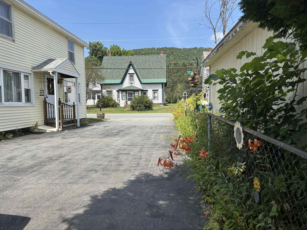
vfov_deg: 53.1
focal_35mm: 26
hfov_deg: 67.3
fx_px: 231
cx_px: 154
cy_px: 115
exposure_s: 1/2062
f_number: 1.6
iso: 50
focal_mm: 5.96
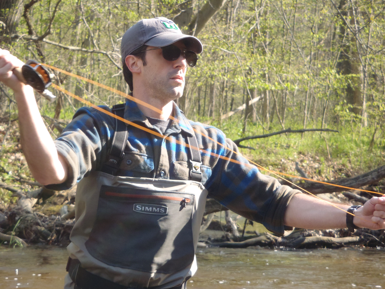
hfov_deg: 14.1
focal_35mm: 140
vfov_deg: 10.6
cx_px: 192
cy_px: 144
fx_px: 1557
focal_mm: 25
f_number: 5.9
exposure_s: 1/125
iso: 200
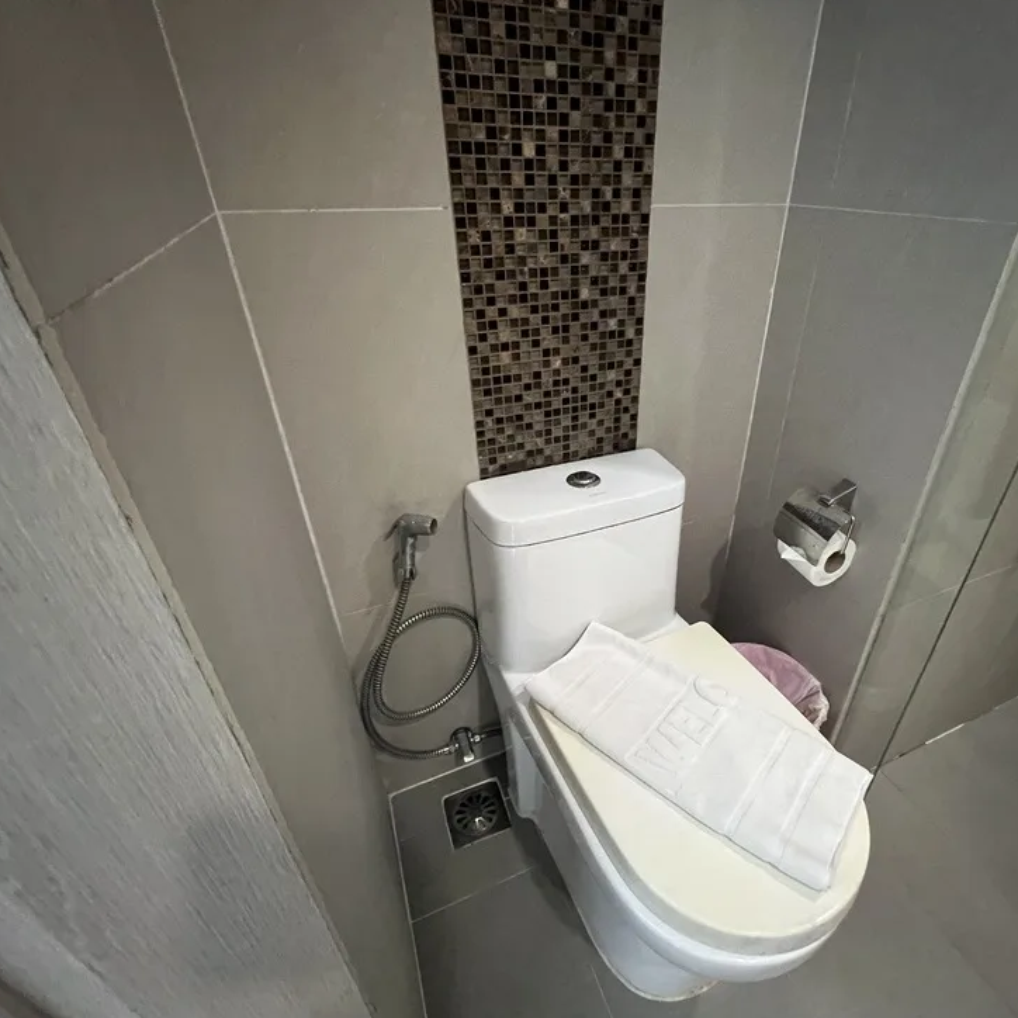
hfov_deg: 86.8
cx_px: 589
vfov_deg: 87.4
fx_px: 532
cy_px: 527
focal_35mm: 16
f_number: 1.8
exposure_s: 1/34
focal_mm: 1.57
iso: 640
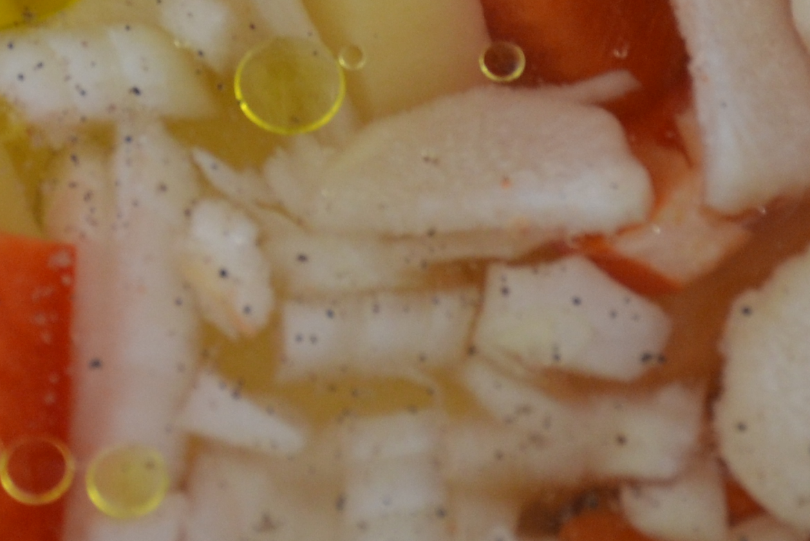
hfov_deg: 7.3
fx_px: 6369
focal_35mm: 283
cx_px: 443
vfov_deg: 4.8
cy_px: -245
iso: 400
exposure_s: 1/80
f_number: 4.5
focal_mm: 48
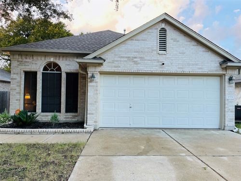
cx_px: 120
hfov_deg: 67.3
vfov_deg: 53.1
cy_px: 90
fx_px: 181
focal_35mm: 26
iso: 50
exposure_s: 1/121
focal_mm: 5.1
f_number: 1.6
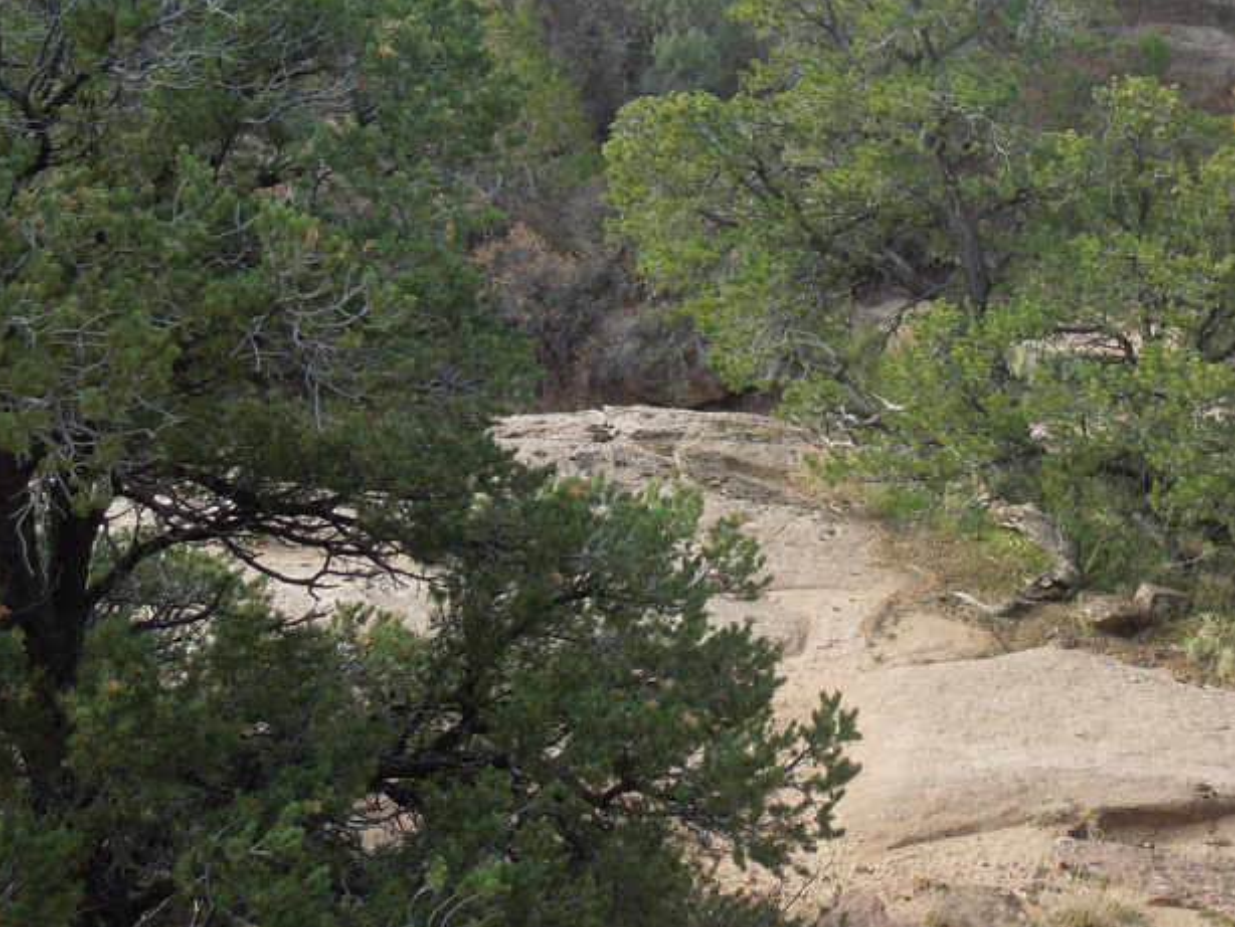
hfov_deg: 29.1
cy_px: 219
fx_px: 2320
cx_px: 1010
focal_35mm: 65
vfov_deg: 22.4
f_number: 3.8
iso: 100
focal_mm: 7
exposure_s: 1/250
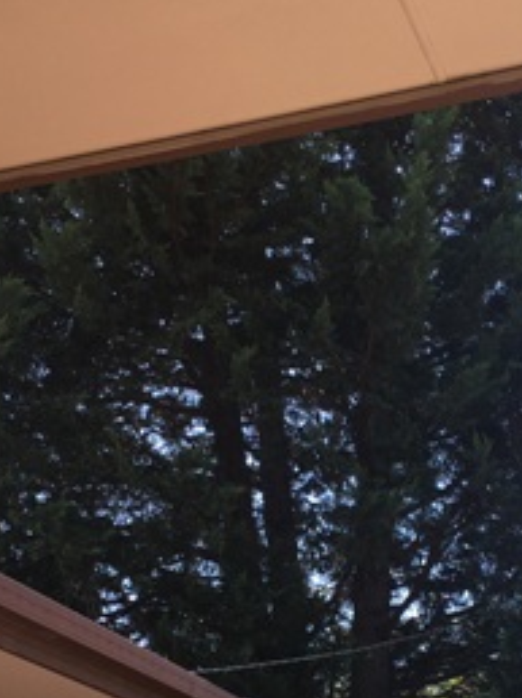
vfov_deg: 26.2
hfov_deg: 20.4
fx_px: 1450
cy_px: 630
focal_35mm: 72
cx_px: 306
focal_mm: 4.15
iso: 25
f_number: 2.2
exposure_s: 1/460
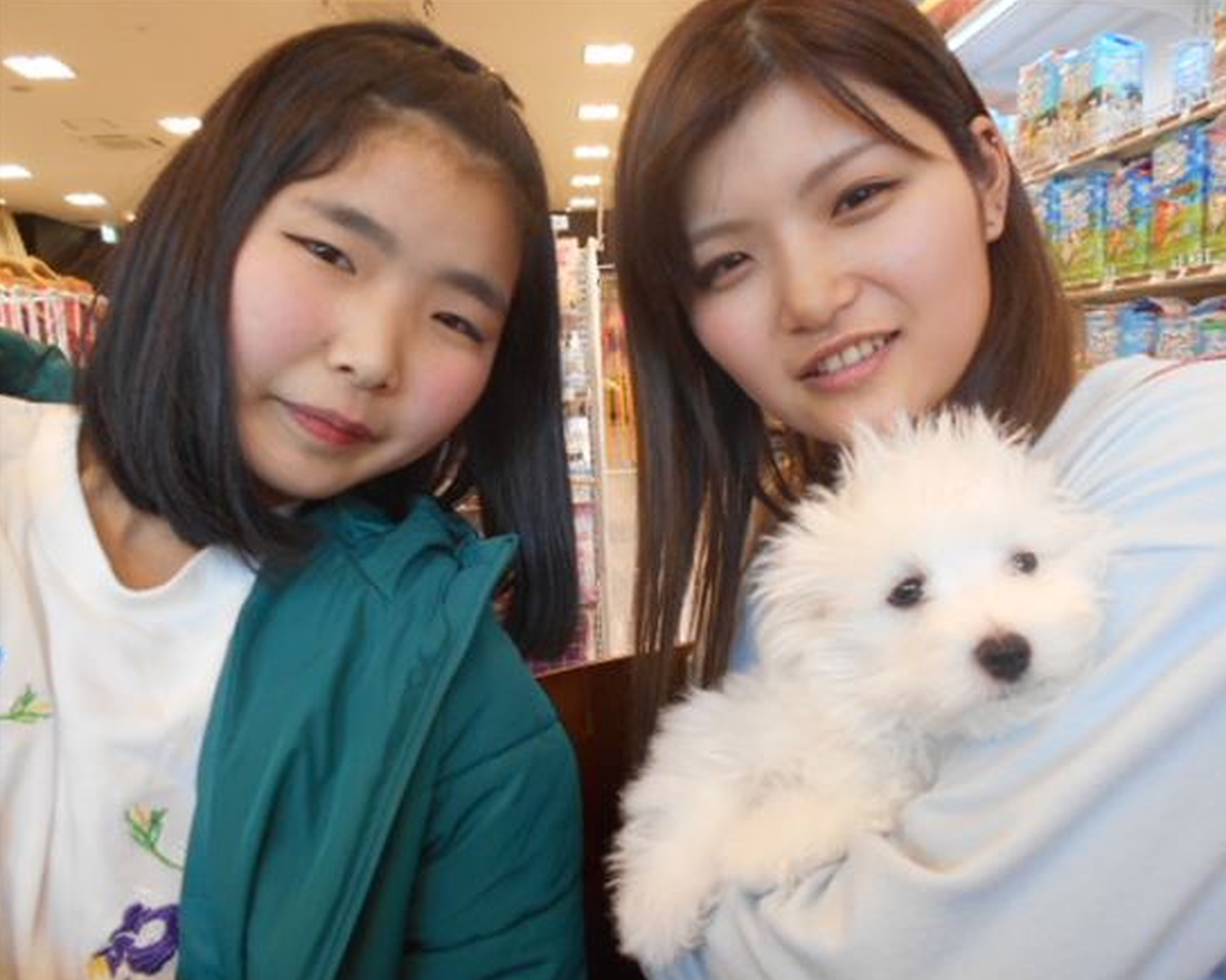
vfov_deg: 51.5
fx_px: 1016
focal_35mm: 28
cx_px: 665
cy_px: 498
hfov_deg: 62.1
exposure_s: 1/30
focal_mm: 4.6
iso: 110
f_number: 3.2
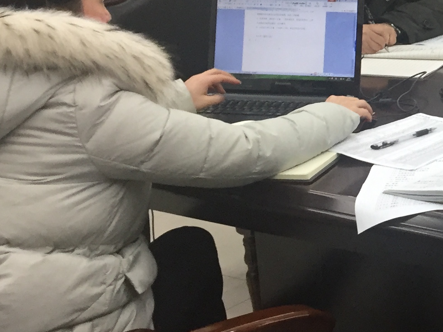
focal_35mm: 89
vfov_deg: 16.6
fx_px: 1139
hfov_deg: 19.2
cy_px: 121
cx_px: 671
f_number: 2.2
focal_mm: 4.15
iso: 125
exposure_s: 1/33
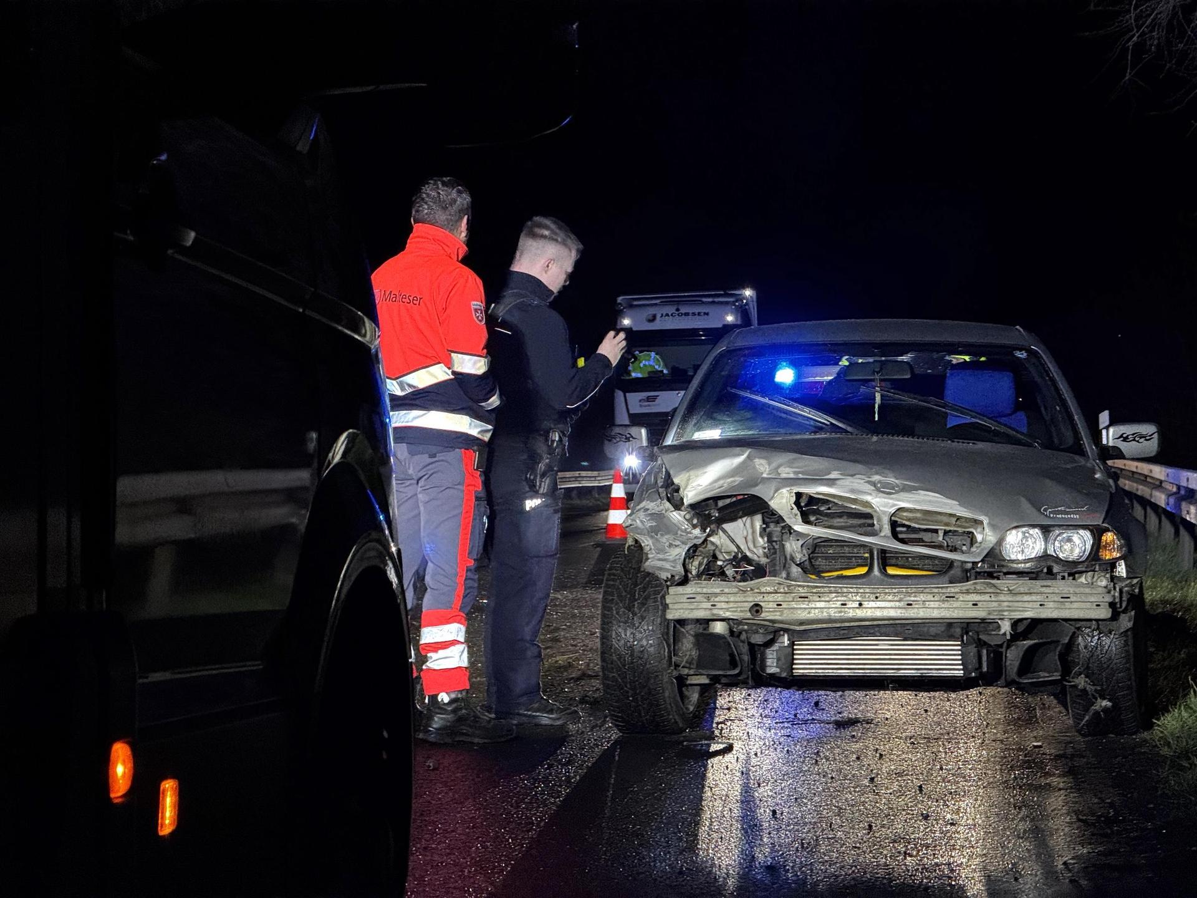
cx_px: 598
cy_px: 449
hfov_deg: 16.4
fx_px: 4150
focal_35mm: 120
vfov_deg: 12.3
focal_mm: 15.66
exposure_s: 1/60
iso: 400
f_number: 2.8
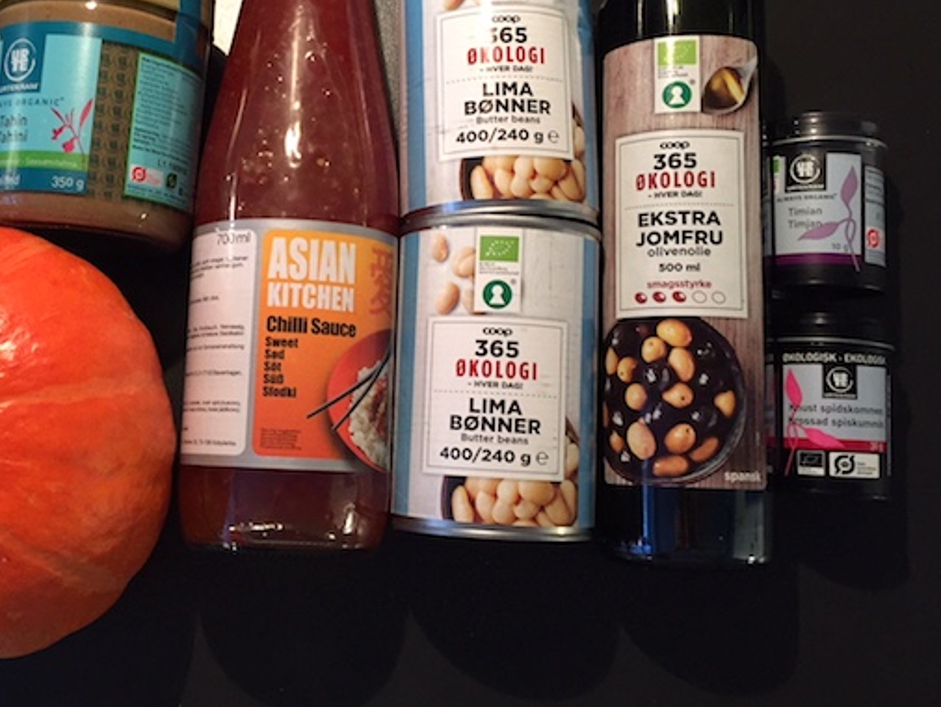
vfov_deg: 33.5
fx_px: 1169
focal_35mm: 43
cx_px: 327
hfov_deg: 43.3
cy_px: 274
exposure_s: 1/33
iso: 250
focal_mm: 4.15
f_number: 2.2
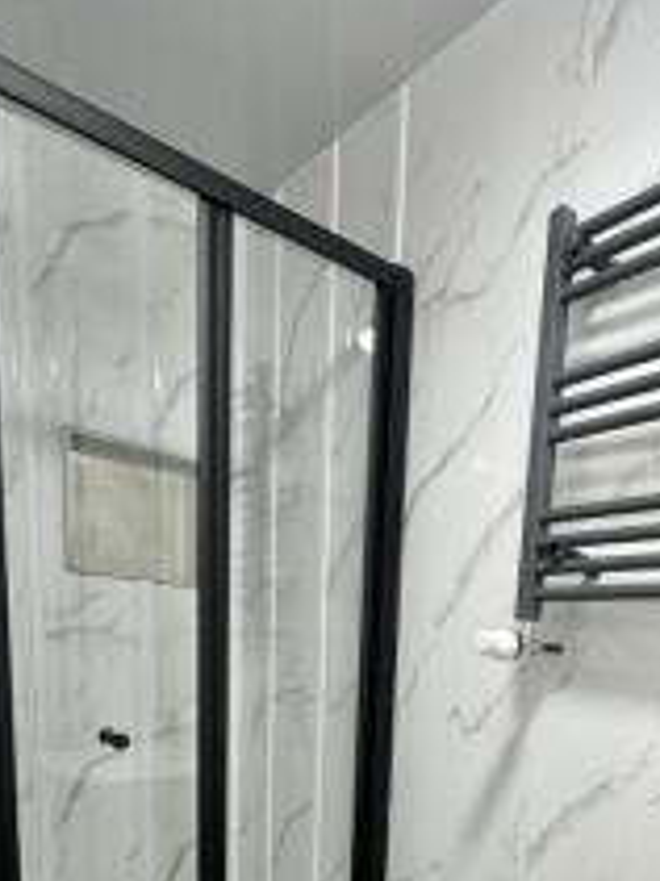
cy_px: 800
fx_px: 738
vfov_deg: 53.6
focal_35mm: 29
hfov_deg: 46.4
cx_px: 497
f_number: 2.2
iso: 125
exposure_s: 1/100
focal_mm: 2.22
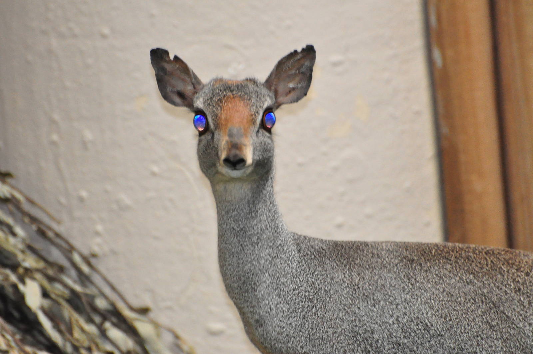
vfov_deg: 3.0
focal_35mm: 450
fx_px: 6655
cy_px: 177
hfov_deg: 4.6
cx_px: 266
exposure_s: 1/100
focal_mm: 300
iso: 3200
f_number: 5.6
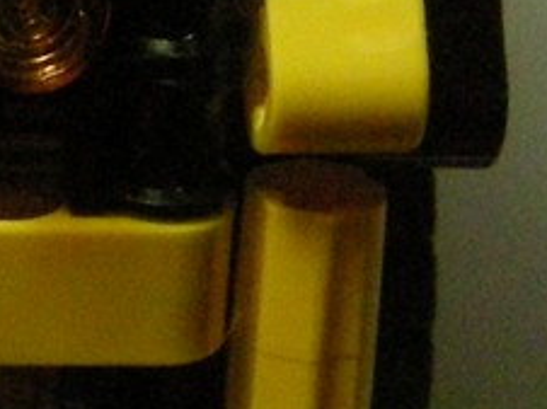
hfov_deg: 6.1
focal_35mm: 318
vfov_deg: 4.5
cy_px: -678
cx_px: -566
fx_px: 5020
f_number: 3.1
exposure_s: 1/41.6
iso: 400
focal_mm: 7.1
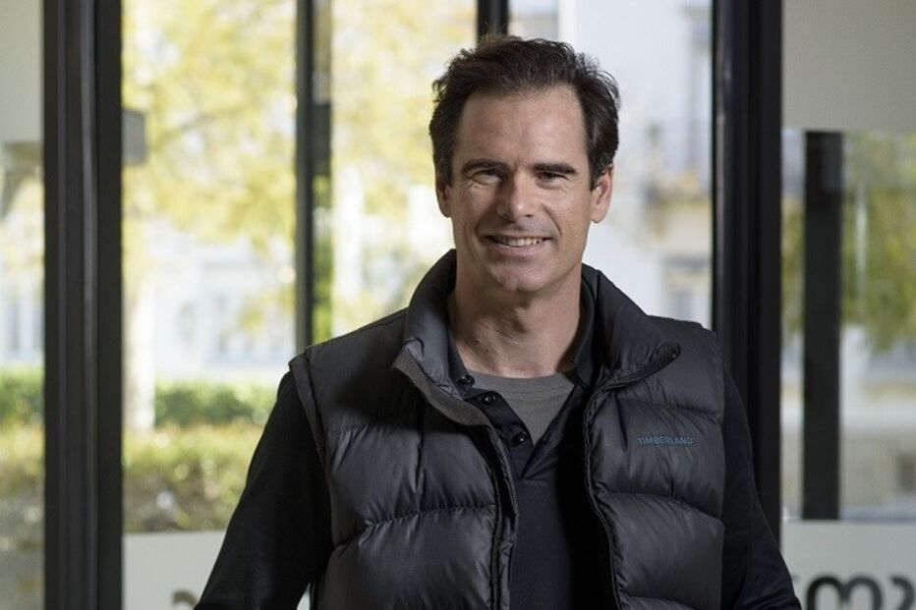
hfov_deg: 23.9
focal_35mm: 85
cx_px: 458
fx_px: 2162
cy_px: 305
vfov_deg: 16.1
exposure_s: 1/200
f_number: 4.5
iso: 100
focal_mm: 85
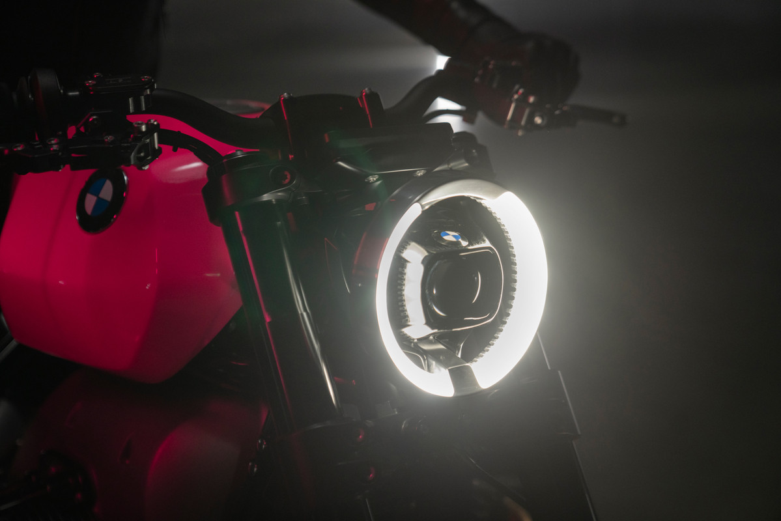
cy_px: 260
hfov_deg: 32.4
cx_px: 390
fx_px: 1345
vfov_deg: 21.9
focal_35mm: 62
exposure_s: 1/160
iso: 1600
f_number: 2.8
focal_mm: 62
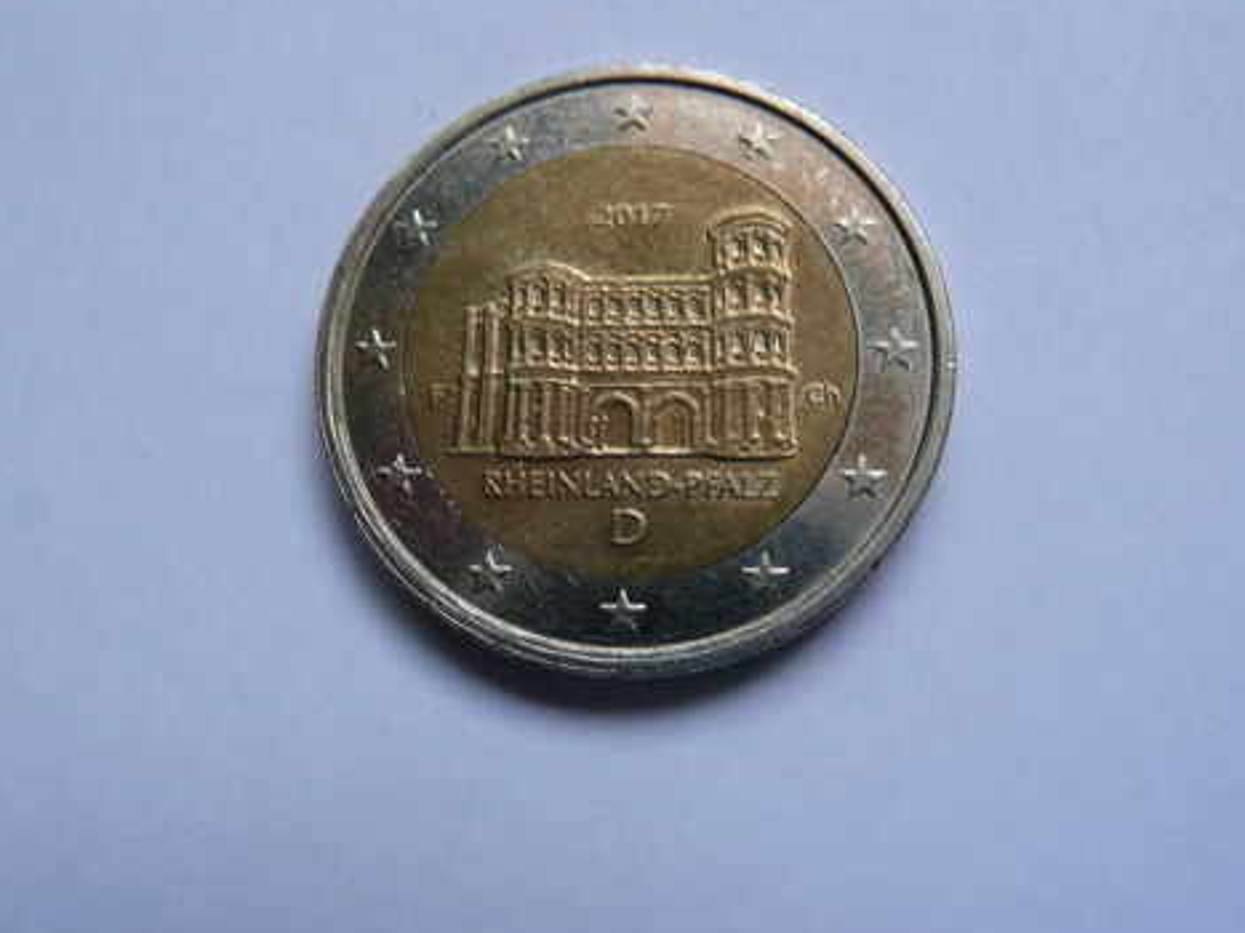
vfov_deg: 38.6
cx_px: 632
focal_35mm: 37
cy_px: 469
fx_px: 1330
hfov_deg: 50.1
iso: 100
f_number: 3.7
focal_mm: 5.8
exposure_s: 1/30
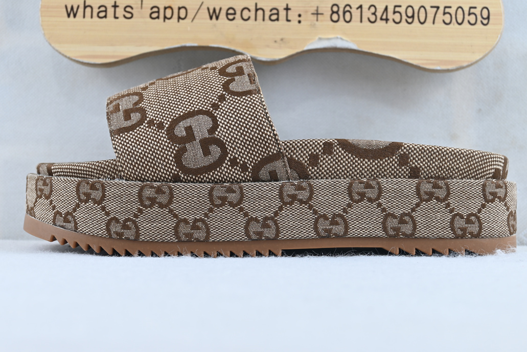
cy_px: 151
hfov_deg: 31.1
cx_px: 258
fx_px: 946
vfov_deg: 21.1
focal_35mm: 65
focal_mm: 37
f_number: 5.3
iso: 100
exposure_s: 1/25
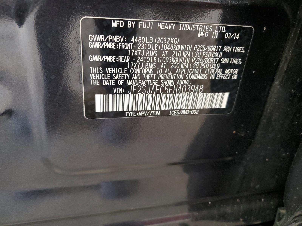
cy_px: 113
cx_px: 151
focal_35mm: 26
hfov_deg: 67.3
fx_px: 227
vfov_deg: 53.1
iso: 340
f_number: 1.5
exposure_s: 1/40
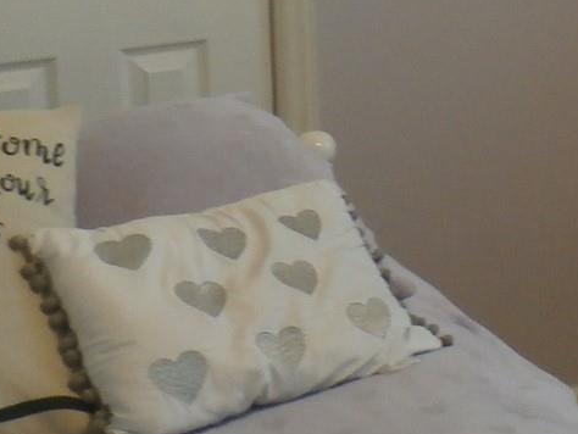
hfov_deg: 17.9
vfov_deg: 13.2
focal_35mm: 108
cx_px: 538
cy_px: -162
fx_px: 1804
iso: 200
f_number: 3
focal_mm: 4.5
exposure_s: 1/40
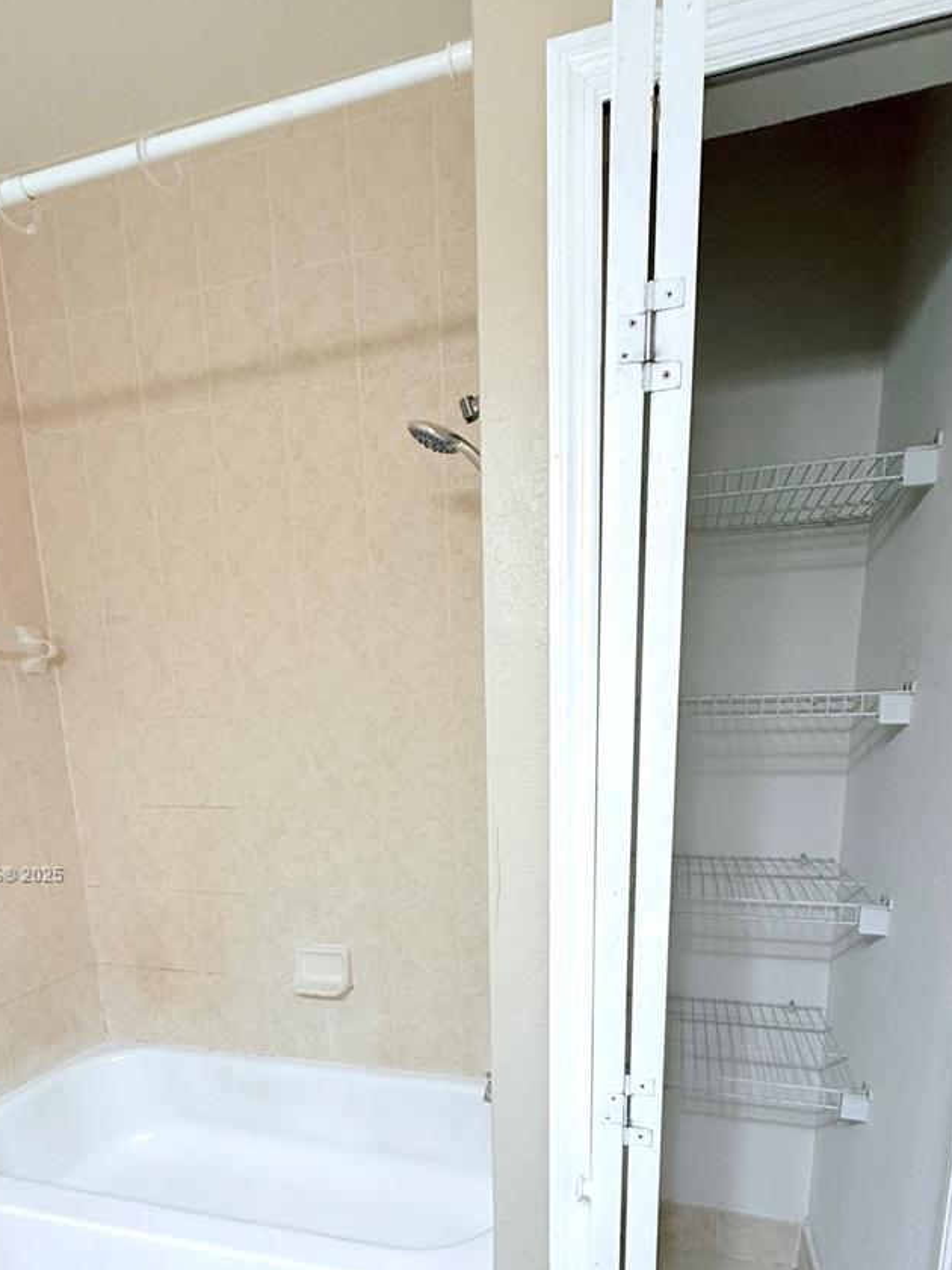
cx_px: 465
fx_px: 733
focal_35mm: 20
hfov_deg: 66.0
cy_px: 875
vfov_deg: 78.3
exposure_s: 1/60
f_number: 2.2
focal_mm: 2.22
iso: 200
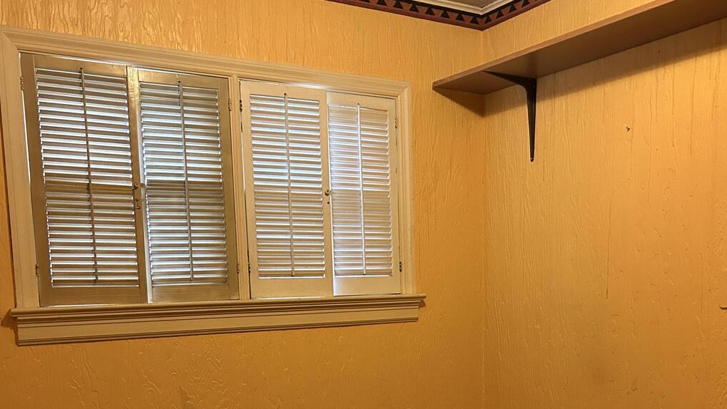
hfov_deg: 50.4
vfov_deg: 28.5
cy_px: 373
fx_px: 771
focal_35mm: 40
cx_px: 406
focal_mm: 5.7
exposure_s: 1/40
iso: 500
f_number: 1.5
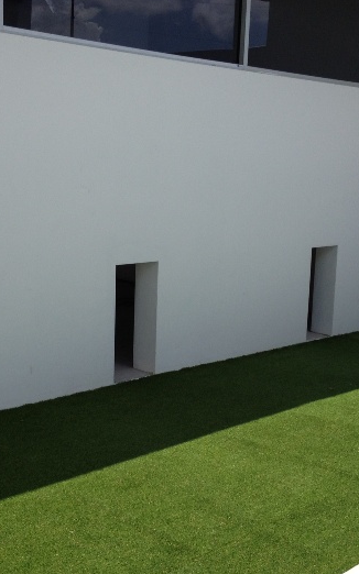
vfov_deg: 35.1
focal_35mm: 58
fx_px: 908
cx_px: 155
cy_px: 300
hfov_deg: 22.3
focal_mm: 4.28
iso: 64
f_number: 2.4
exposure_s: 1/1453
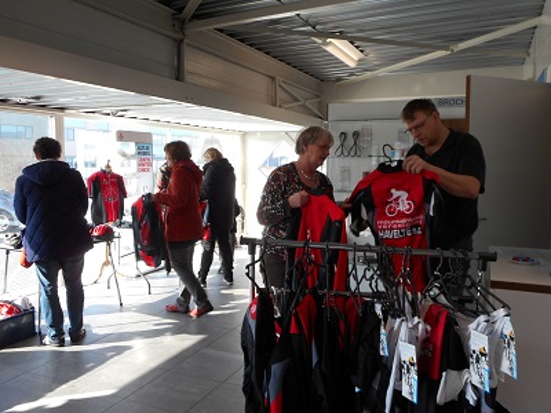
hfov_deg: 61.7
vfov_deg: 48.2
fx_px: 462
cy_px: 206
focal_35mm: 29
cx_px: 276
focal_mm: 5.2
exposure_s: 1/30
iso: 80
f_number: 4
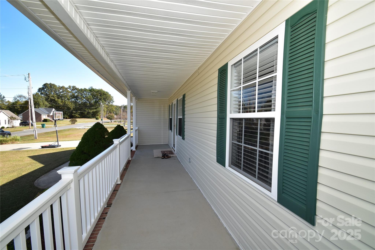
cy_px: 125
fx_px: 156
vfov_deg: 77.3
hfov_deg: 100.4
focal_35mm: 15
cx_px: 188
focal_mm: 10
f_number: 9
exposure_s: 1/160
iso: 400
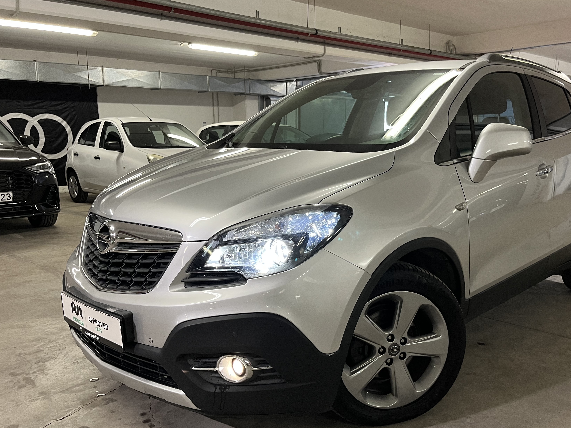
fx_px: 528
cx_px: 311
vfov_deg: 44.1
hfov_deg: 56.7
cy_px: 242
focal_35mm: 32
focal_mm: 5.1
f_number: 1.6
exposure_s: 1/50
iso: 160
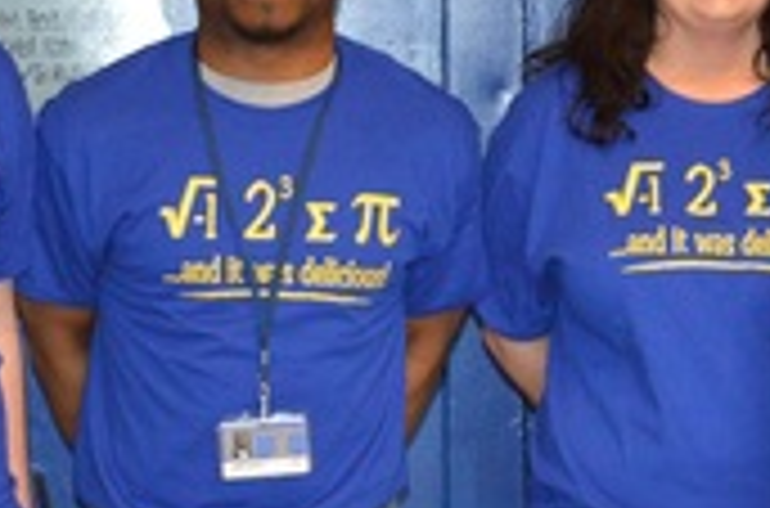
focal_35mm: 152
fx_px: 3242
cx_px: 549
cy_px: 335
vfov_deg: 9.0
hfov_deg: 13.5
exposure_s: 1/60
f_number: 4
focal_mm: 24
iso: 1800
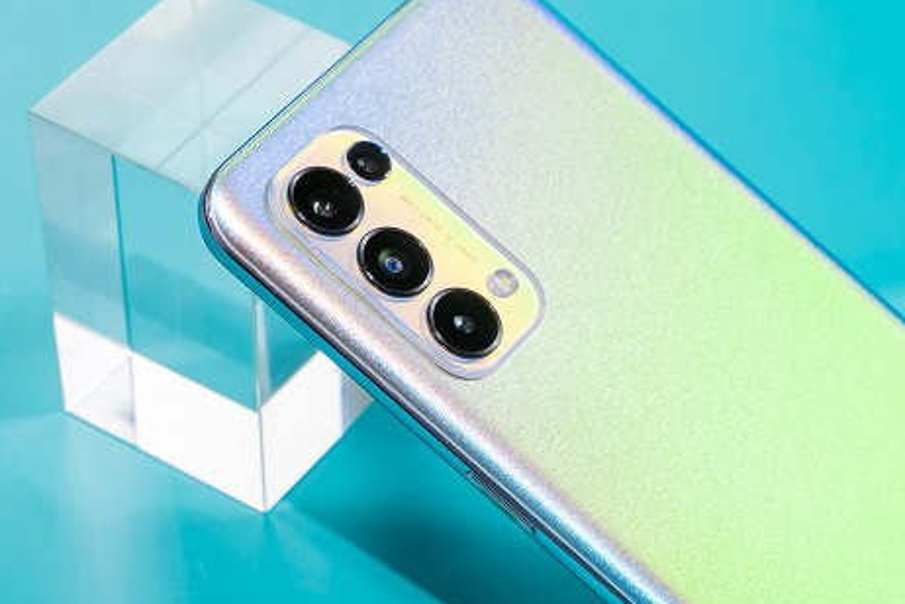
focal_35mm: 106
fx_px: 2665
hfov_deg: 19.3
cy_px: 267
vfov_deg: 12.9
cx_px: 447
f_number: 13
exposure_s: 1/5
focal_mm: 70
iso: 100
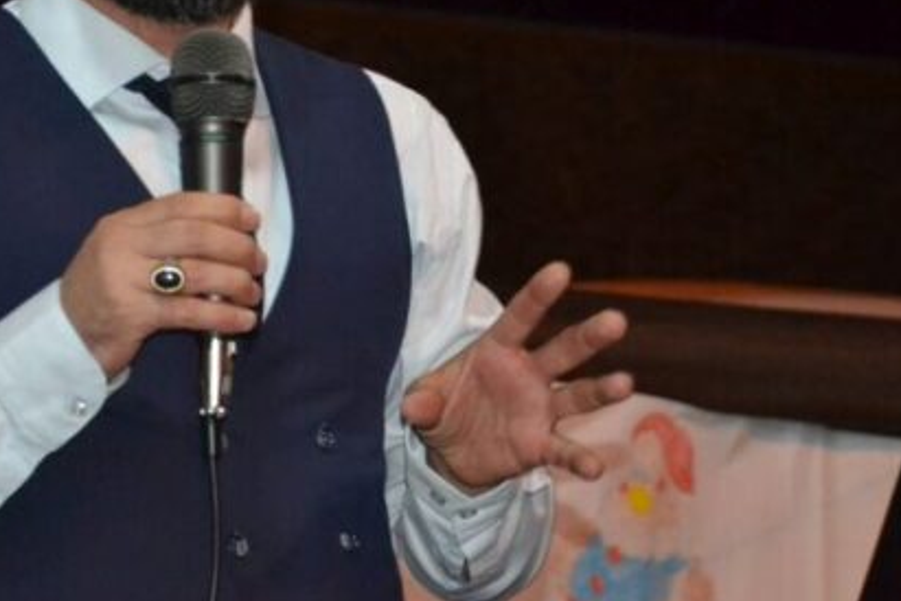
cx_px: 199
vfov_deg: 7.0
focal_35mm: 196
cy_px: 79
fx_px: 4905
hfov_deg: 10.5
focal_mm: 70
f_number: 5.3
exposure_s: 1/60
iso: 3200
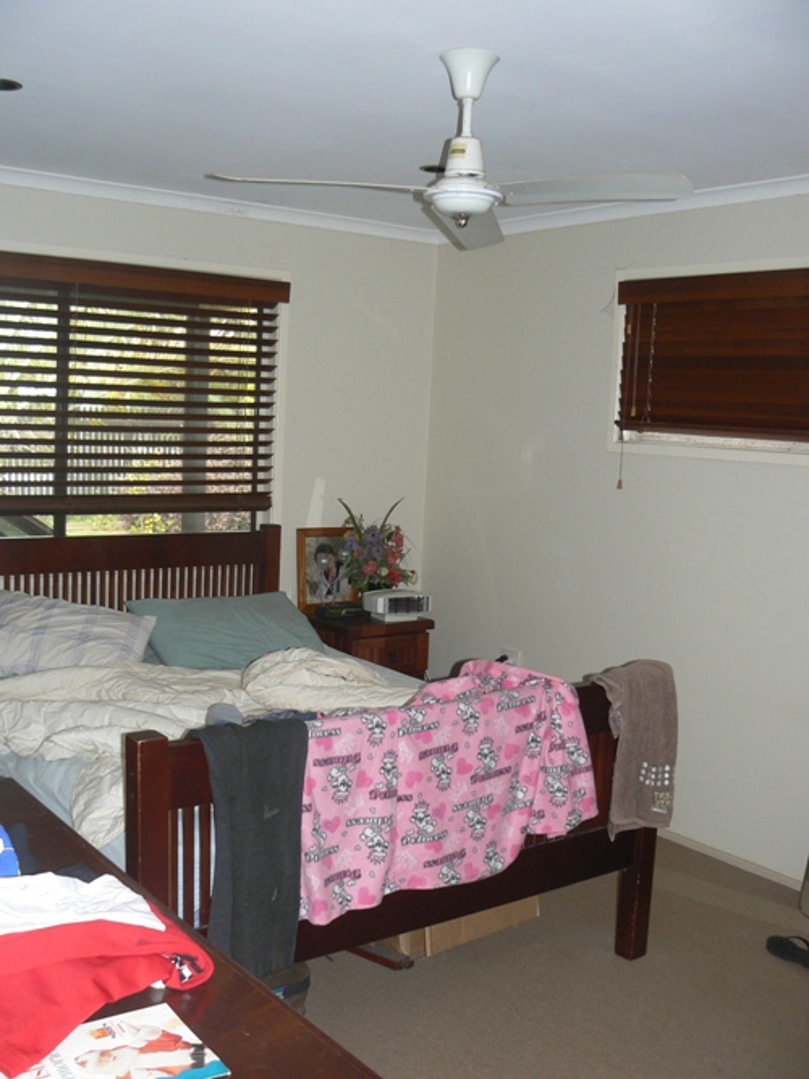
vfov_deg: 51.4
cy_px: 540
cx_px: 404
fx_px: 1122
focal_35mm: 36
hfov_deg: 39.6
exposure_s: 1/80
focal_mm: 6
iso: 100
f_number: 2.8
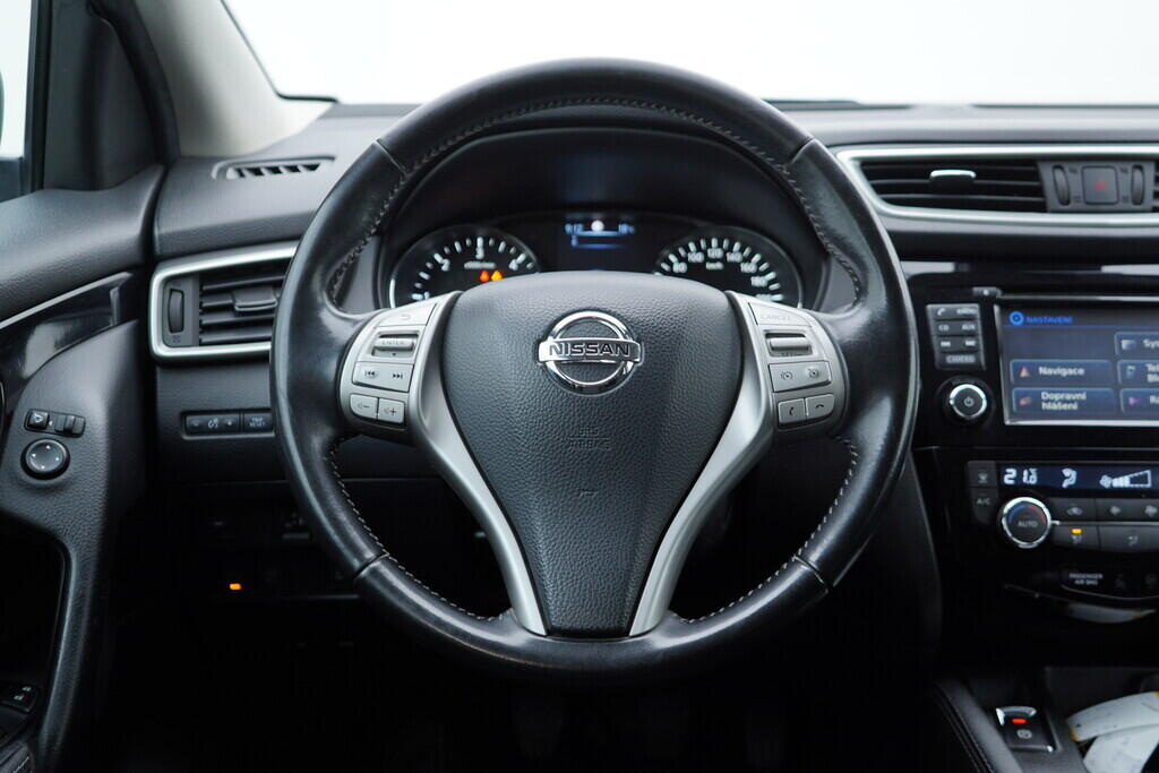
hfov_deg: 53.1
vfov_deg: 36.9
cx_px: 580
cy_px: 386
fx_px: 1159
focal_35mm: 36
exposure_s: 1/40
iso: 125
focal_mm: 24
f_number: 2.8
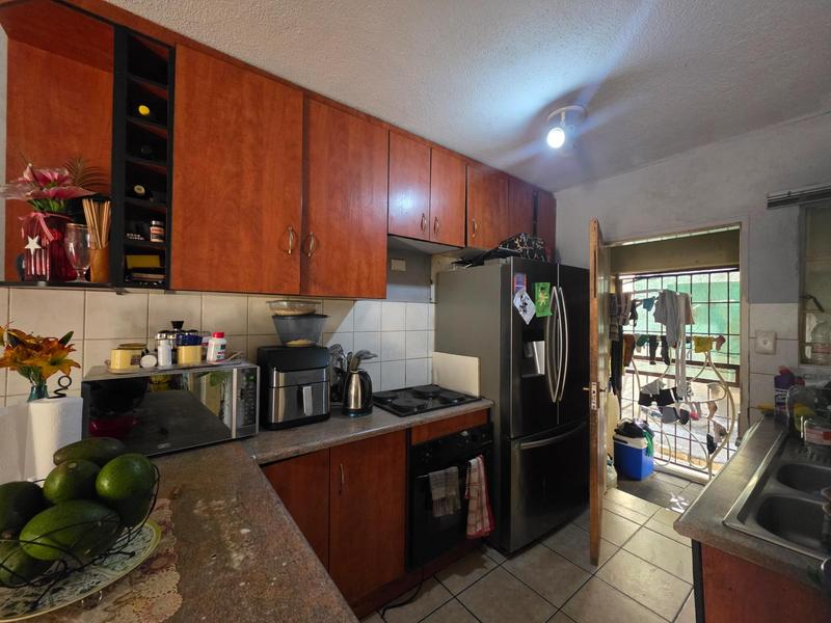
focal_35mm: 13
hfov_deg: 106.2
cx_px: 416
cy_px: 312
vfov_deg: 89.9
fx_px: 312
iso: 800
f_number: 1.9
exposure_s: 1/50
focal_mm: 2.2
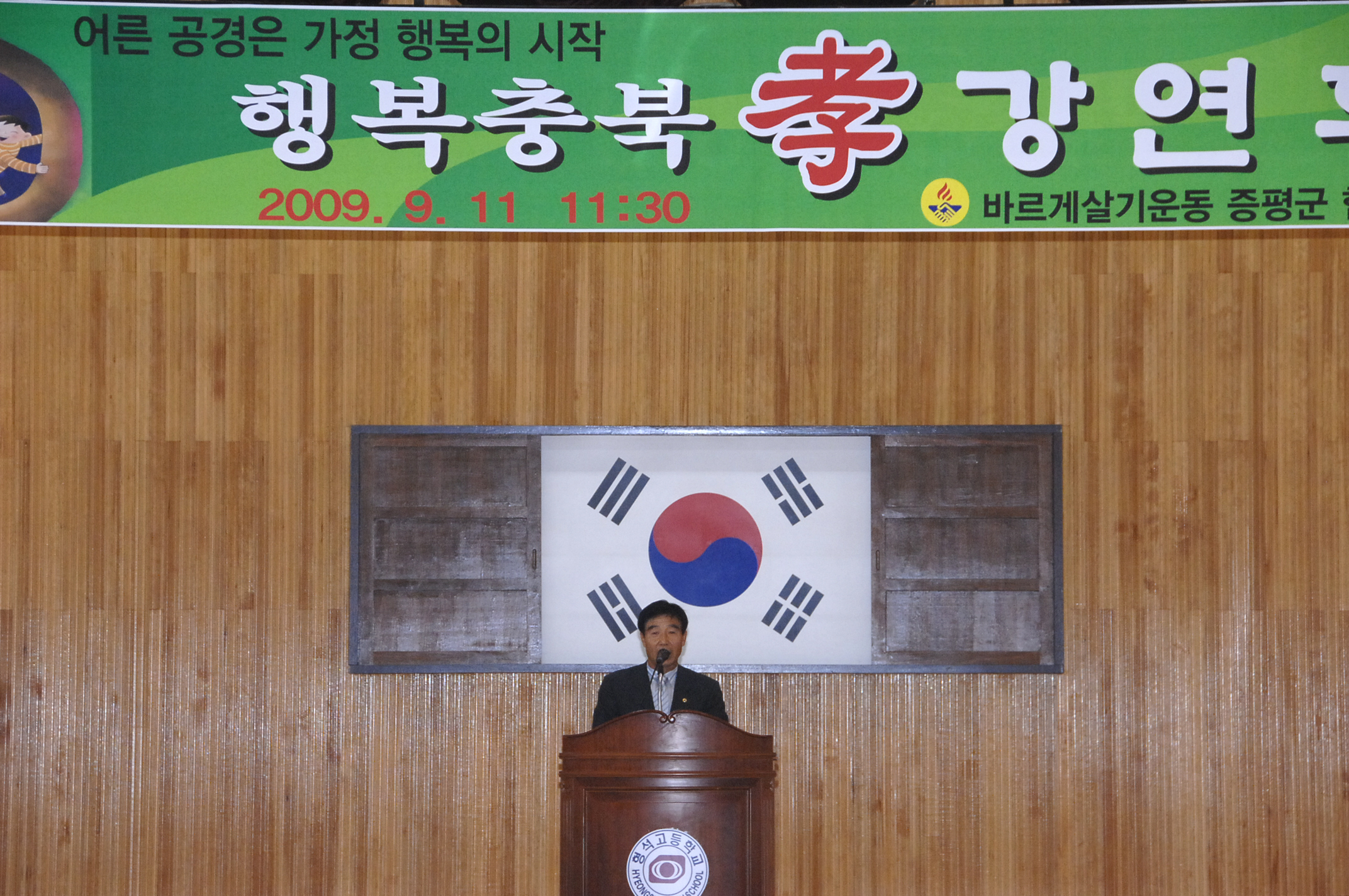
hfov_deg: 15.2
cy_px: 448
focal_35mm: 135
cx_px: 674
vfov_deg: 10.1
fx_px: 5053
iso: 800
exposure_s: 1/60
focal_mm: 90
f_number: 6.7
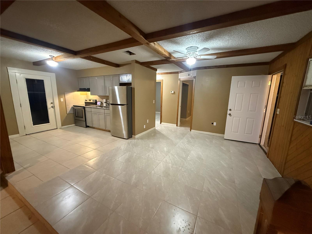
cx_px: 156
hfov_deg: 102.1
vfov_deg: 85.7
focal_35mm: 14
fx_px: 126
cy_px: 117
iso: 1250
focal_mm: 2.22
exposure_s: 1/60
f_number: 2.2
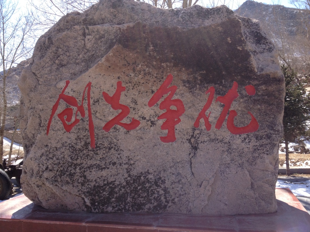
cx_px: 155
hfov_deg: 52.6
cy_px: 116
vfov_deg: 40.7
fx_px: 313
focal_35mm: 35
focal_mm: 4.28
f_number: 2.4
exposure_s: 1/681
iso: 64
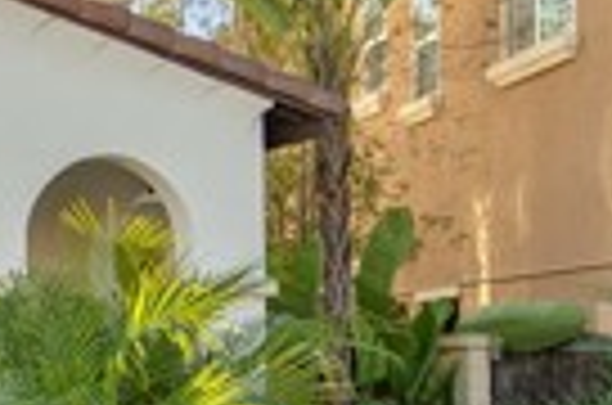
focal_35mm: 85
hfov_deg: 18.5
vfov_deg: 15.8
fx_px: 1442
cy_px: 382
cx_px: -504
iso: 140
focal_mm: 18
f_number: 5.6
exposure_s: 1/250
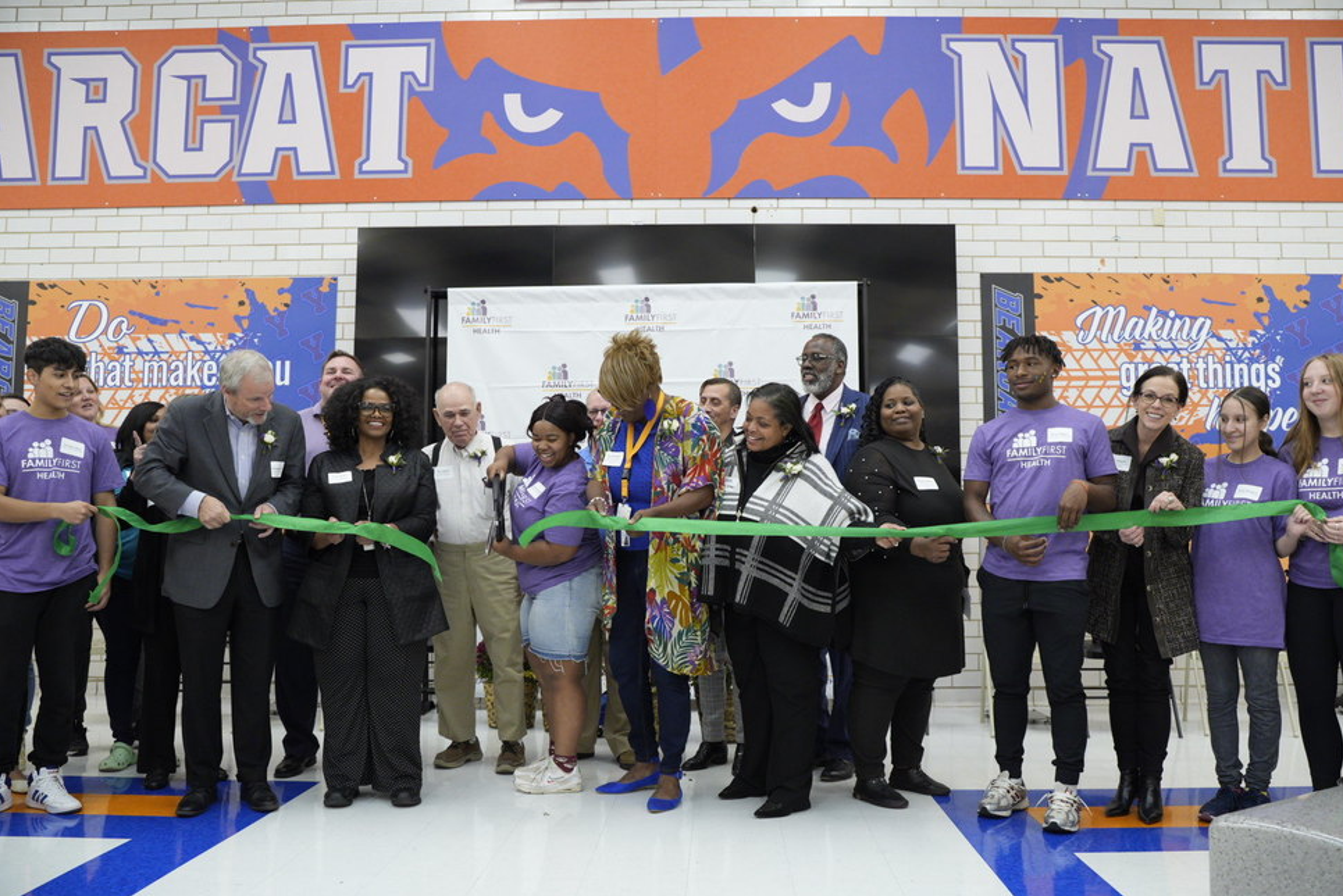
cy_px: 461
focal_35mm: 29
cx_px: 694
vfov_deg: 45.0
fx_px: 1082
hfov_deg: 63.6
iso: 3200
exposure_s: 1/200
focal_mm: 28
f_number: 4.5
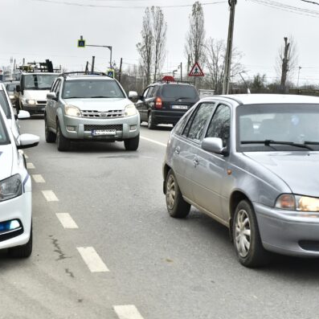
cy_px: 160
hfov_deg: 23.7
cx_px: 80
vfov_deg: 24.0
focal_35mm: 72
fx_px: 751
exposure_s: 1/640
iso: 400
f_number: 4
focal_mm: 56
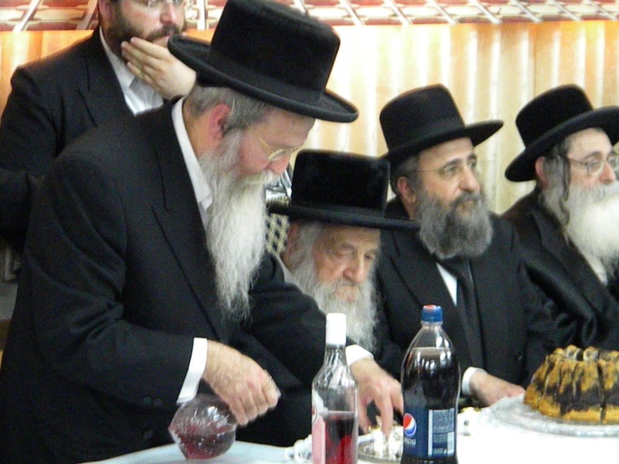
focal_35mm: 105
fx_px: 1878
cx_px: 310
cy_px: 232
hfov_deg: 18.7
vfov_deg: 14.1
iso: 2544
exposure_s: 1/62.8
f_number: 4.7
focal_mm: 19
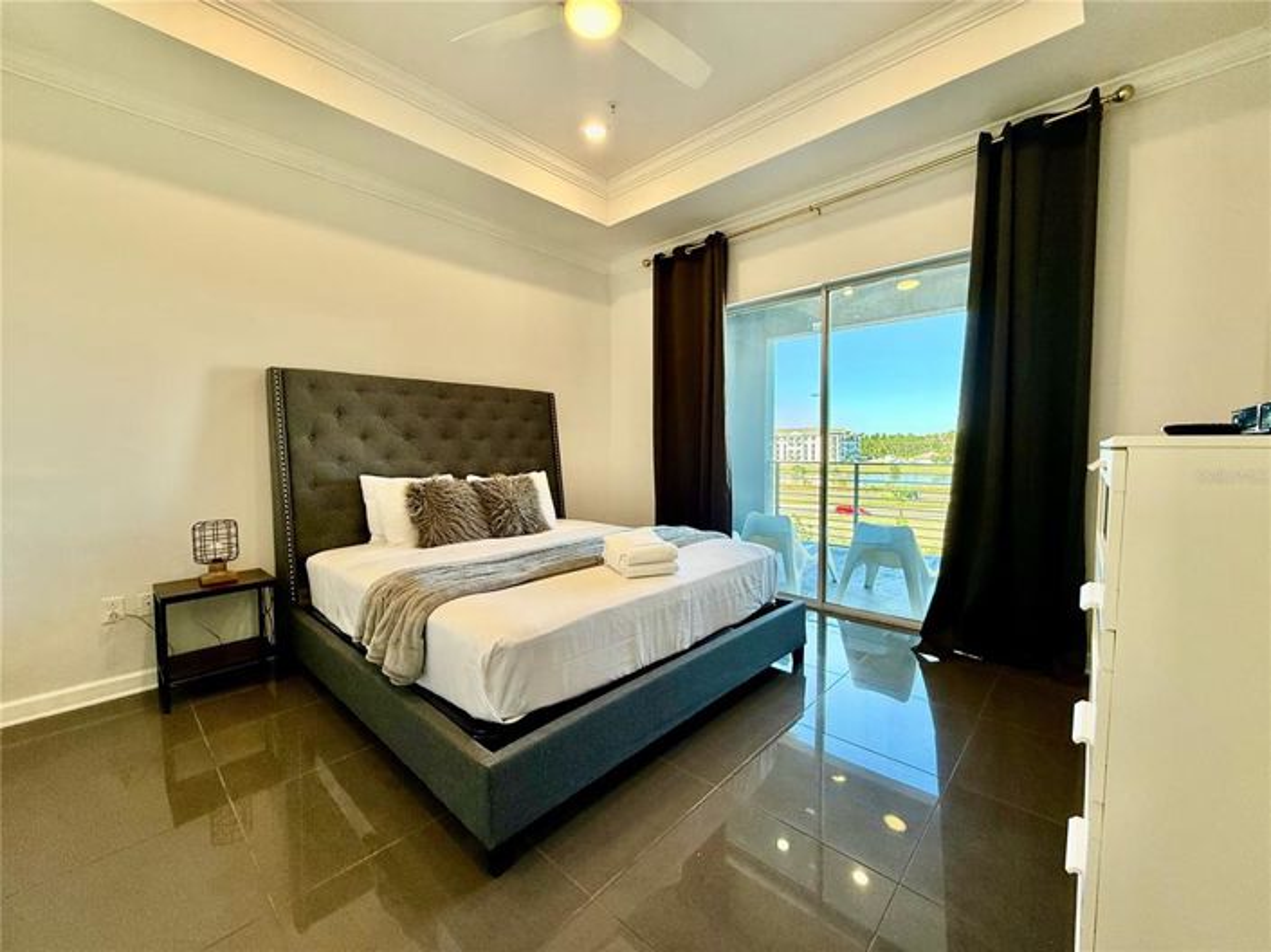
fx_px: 514
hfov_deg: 102.1
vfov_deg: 85.6
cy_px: 476
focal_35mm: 14
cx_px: 636
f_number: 2.2
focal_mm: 2.22
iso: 100
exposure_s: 1/120
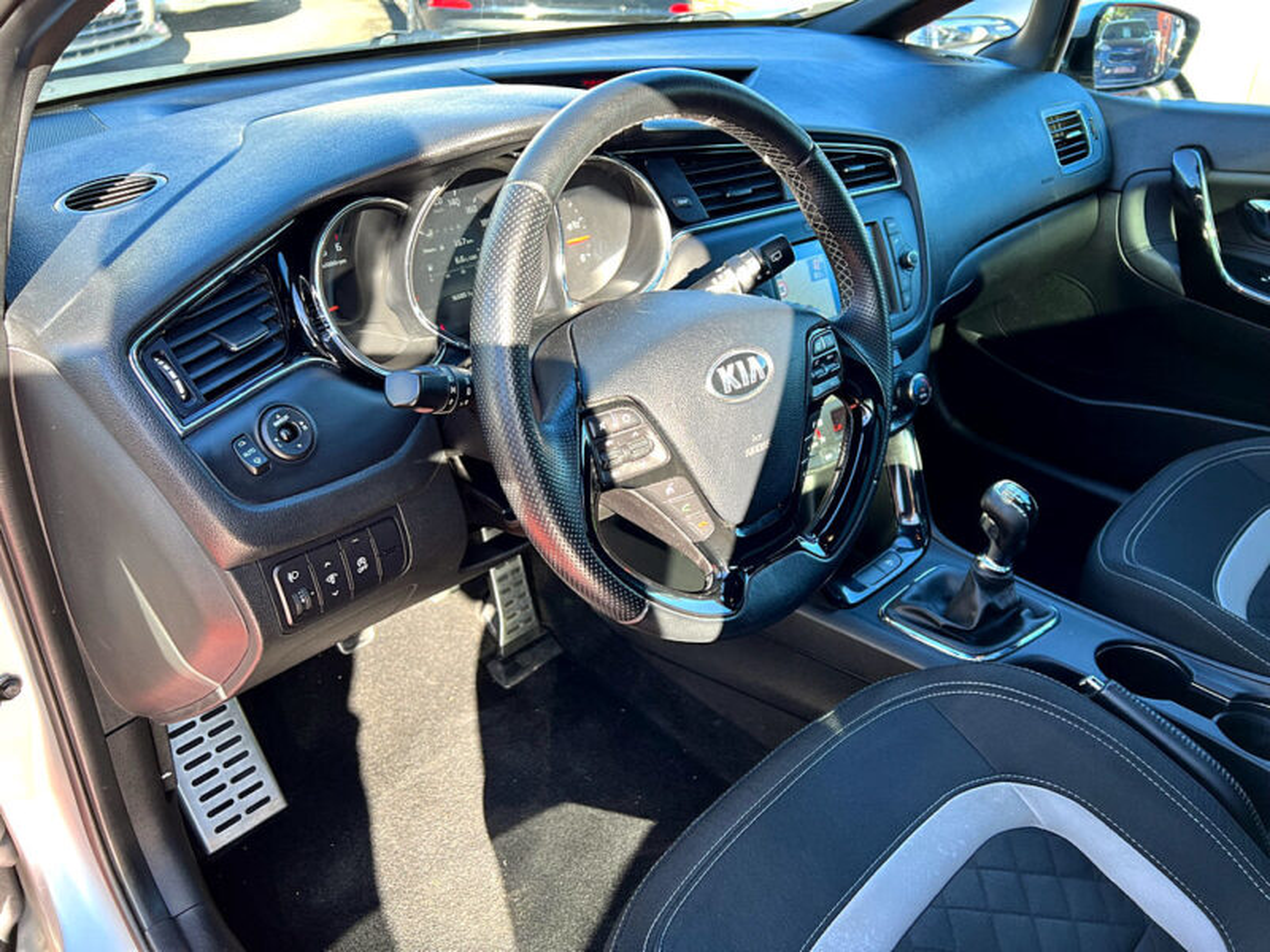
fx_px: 954
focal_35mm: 26
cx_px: 635
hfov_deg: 67.3
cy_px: 476
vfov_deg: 53.1
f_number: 1.5
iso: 40
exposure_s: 1/121
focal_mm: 5.7
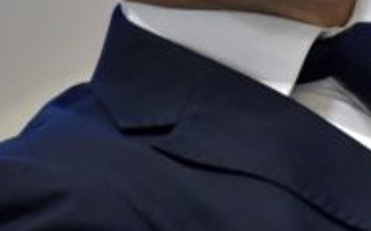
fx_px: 7645
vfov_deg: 1.7
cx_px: 229
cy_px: -25
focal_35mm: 757
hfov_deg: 2.8
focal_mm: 200
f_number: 4
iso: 3200
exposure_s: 1/160
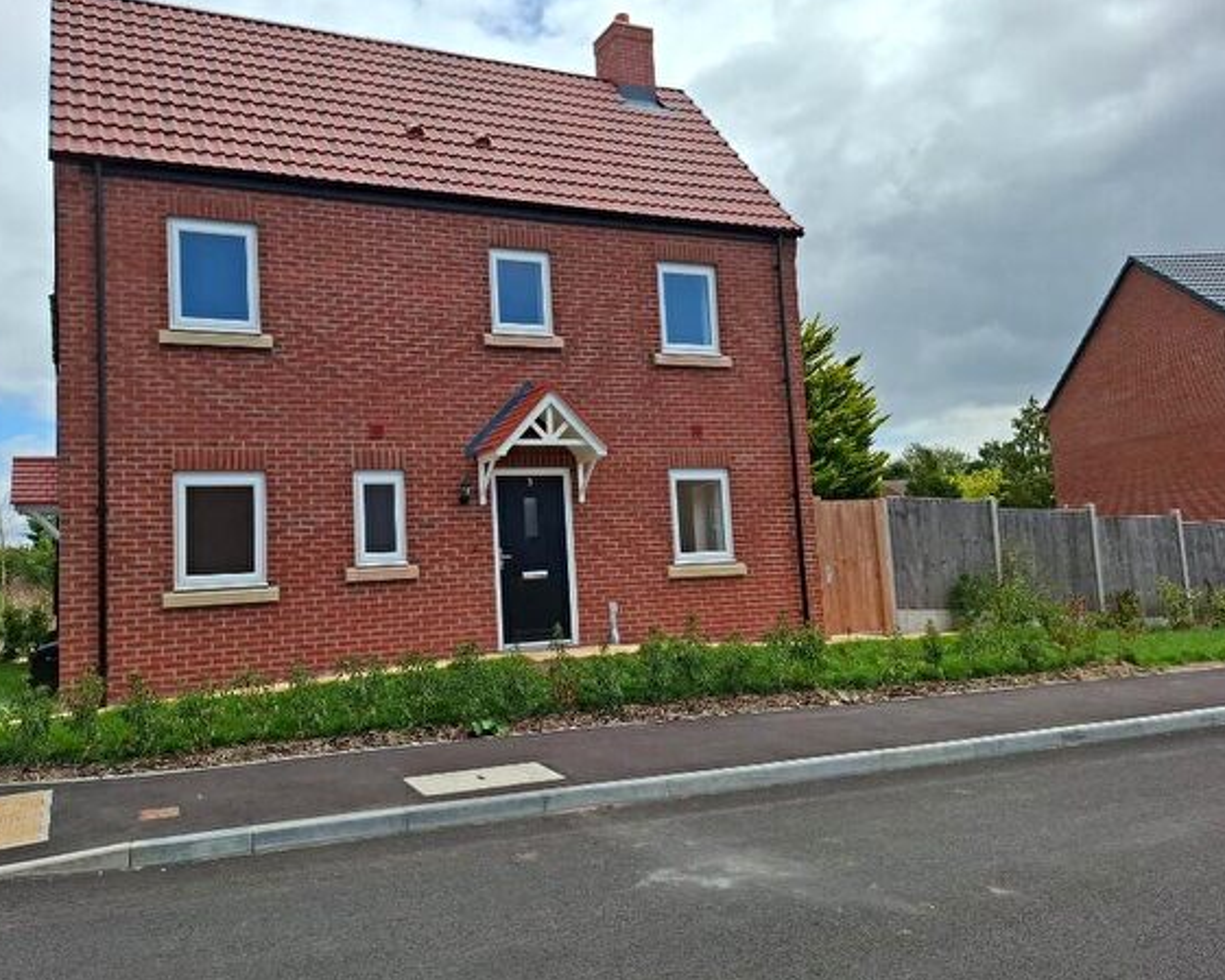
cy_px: 449
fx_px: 1015
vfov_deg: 51.5
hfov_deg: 61.9
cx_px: 522
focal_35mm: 28
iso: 50
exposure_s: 1/3215
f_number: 1.8
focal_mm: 5.54
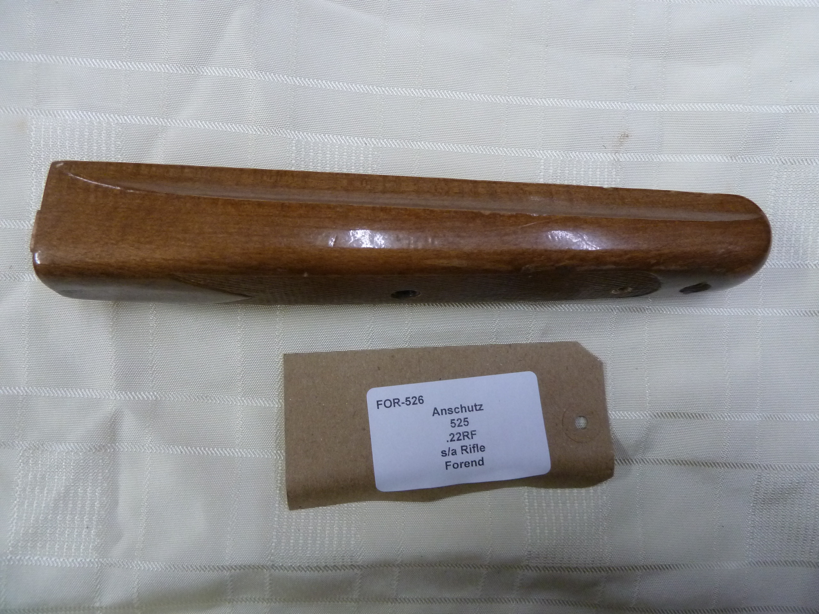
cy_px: 307
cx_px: 410
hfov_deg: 69.4
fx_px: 591
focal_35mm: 25
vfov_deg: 54.9
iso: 320
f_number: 3.3
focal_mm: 4.1
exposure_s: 1/30
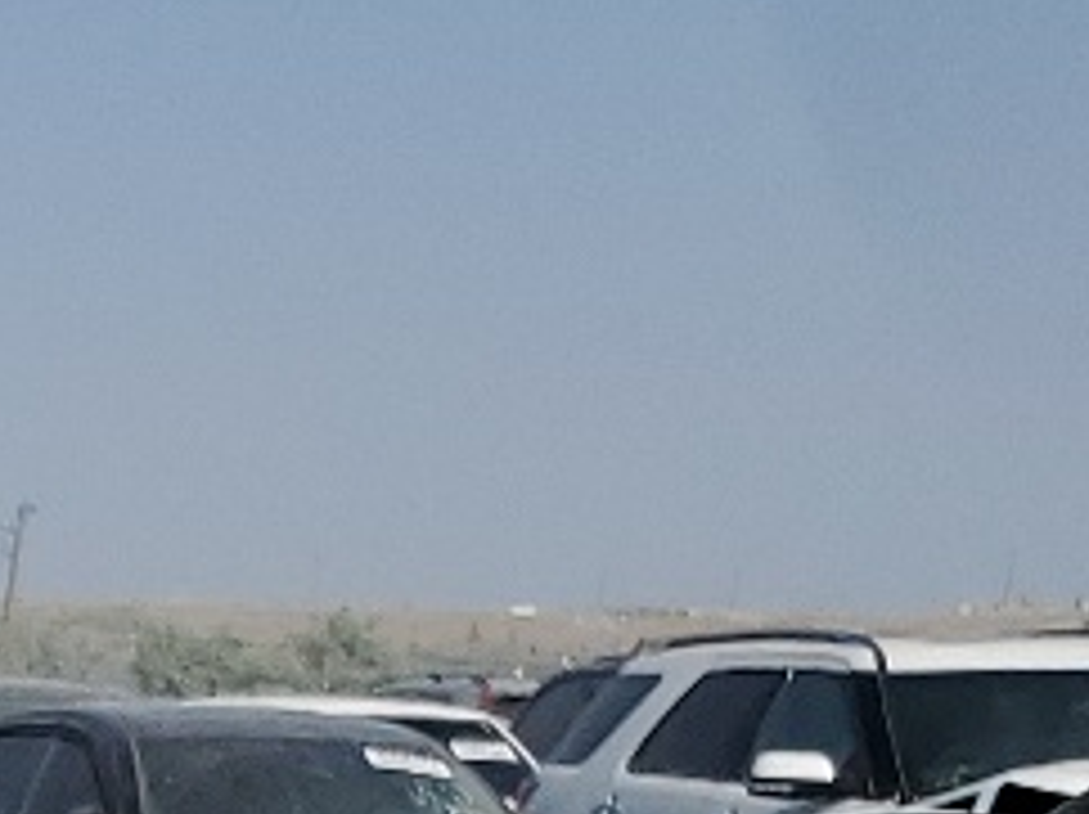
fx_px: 5406
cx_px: -2241
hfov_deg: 9.1
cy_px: 2325
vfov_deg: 7.7
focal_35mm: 172
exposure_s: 1/10000
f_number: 1.5
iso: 50
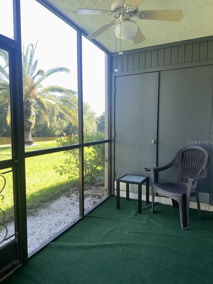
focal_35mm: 24
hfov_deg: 56.8
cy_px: 142
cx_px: 106
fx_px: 197
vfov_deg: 71.6
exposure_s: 1/541
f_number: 1.78
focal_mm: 6.86
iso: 100
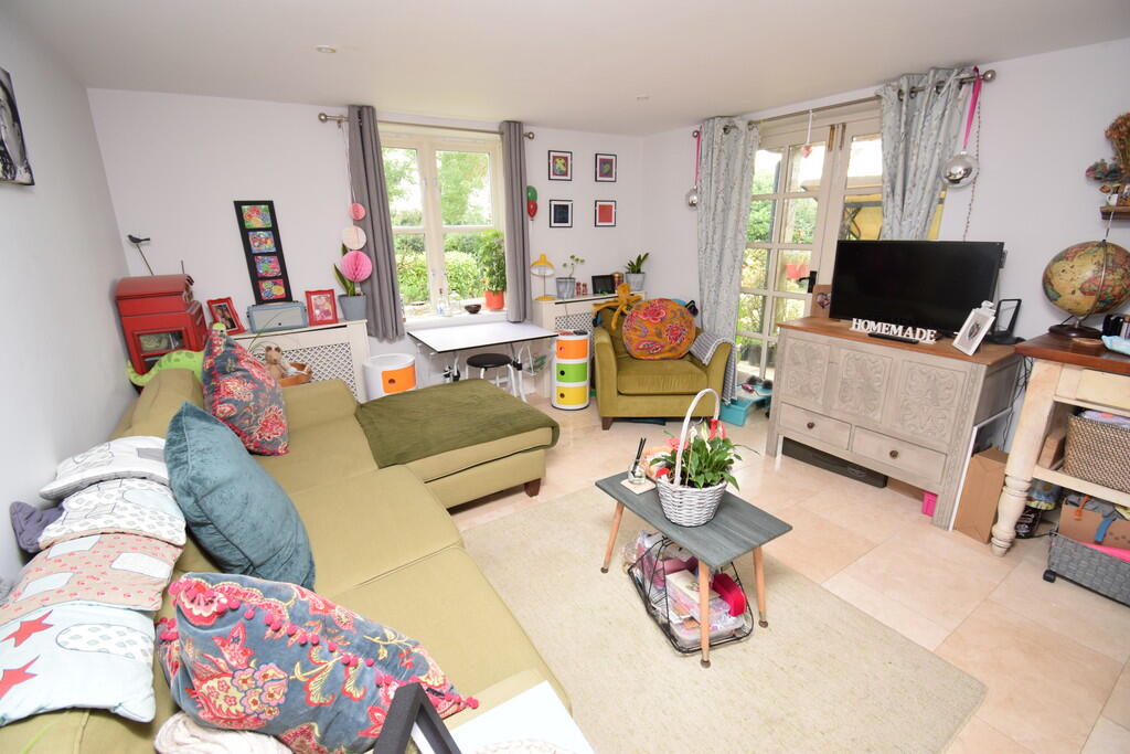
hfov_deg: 100.4
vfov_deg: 77.3
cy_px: 377
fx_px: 471
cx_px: 565
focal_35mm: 15
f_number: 5
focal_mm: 10
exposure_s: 1/100
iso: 800
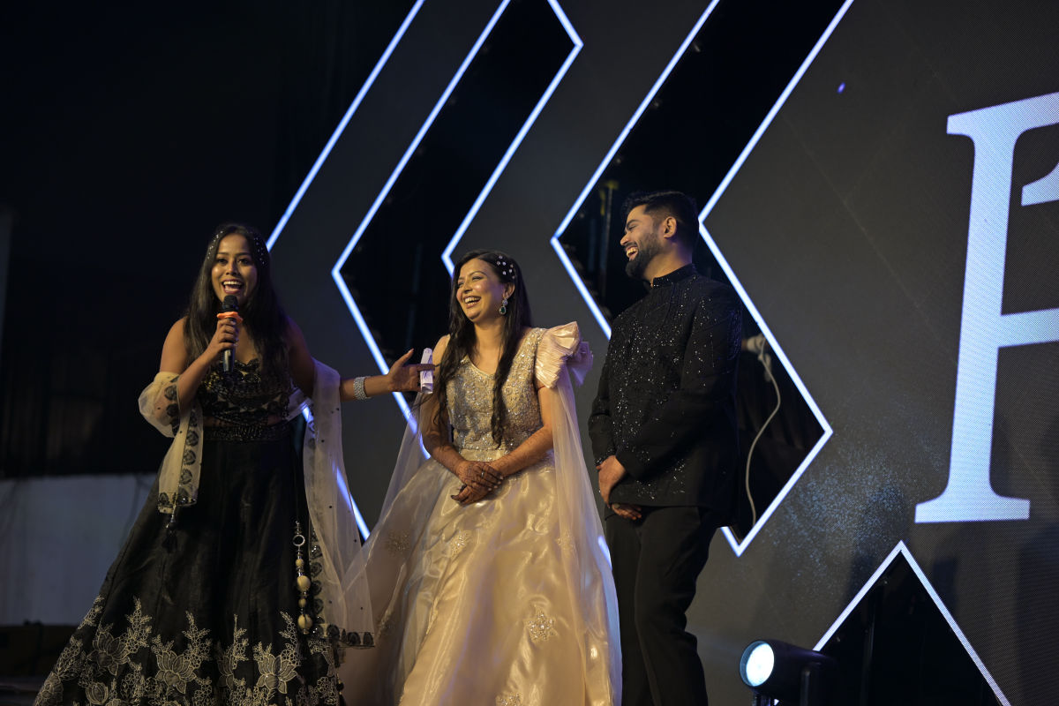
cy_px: 353
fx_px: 2500
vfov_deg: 16.1
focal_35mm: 85
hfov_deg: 23.9
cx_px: 530
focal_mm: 85
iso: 200
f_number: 1.8
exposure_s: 1/320
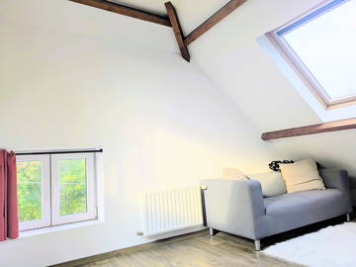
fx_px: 257
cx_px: 178
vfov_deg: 54.9
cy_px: 134
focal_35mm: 25
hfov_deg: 69.4
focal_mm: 5.43
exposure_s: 1/453
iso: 48
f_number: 1.89
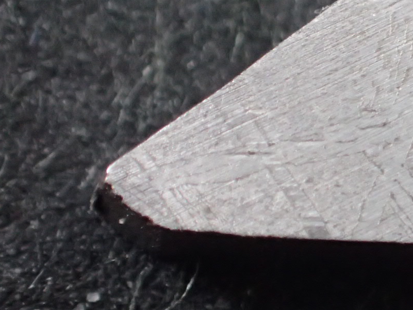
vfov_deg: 6.8
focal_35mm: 218
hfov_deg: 9.0
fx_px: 2601
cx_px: 456
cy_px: 132
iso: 800
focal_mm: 16.48
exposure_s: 1/100
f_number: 4.7
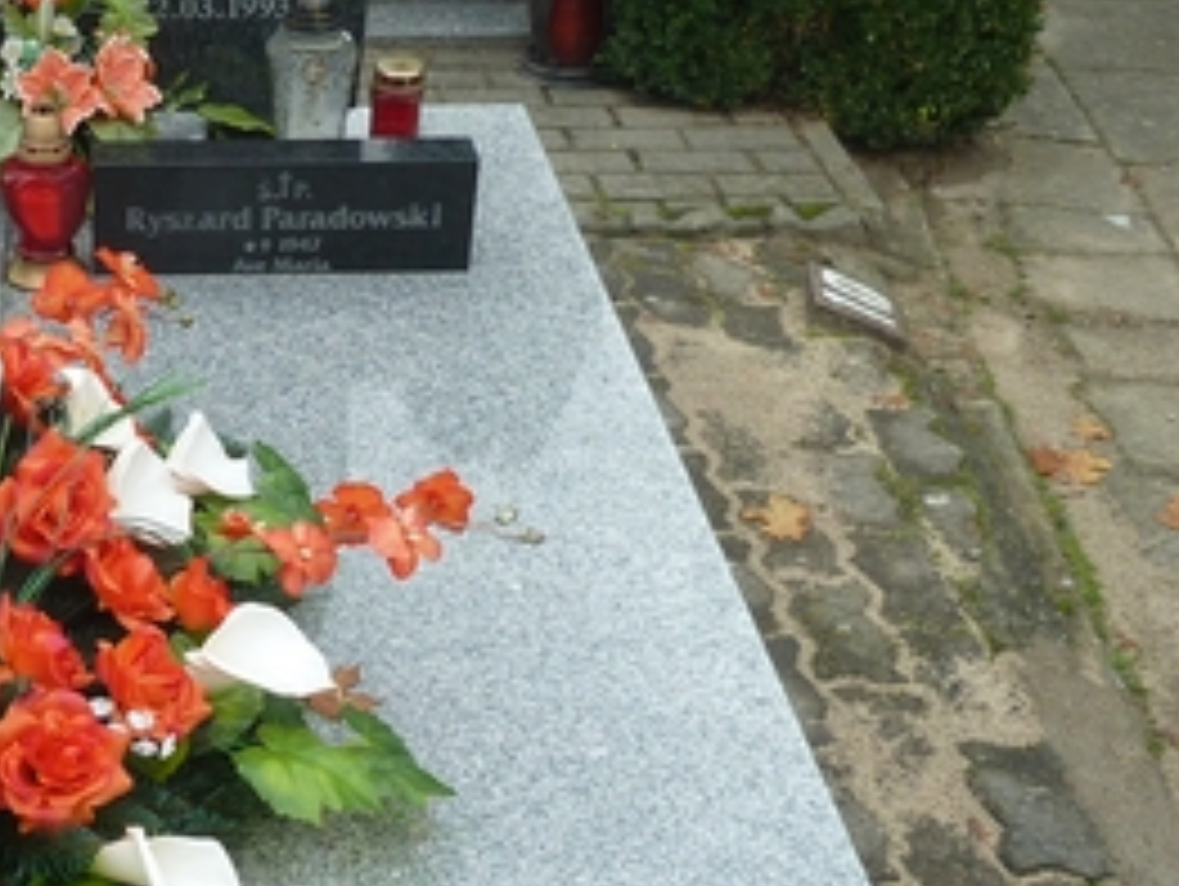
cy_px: 567
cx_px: 32
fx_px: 2080
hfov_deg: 29.8
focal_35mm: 61
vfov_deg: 24.0
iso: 80
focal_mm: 4.1
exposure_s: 1/100
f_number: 3.3
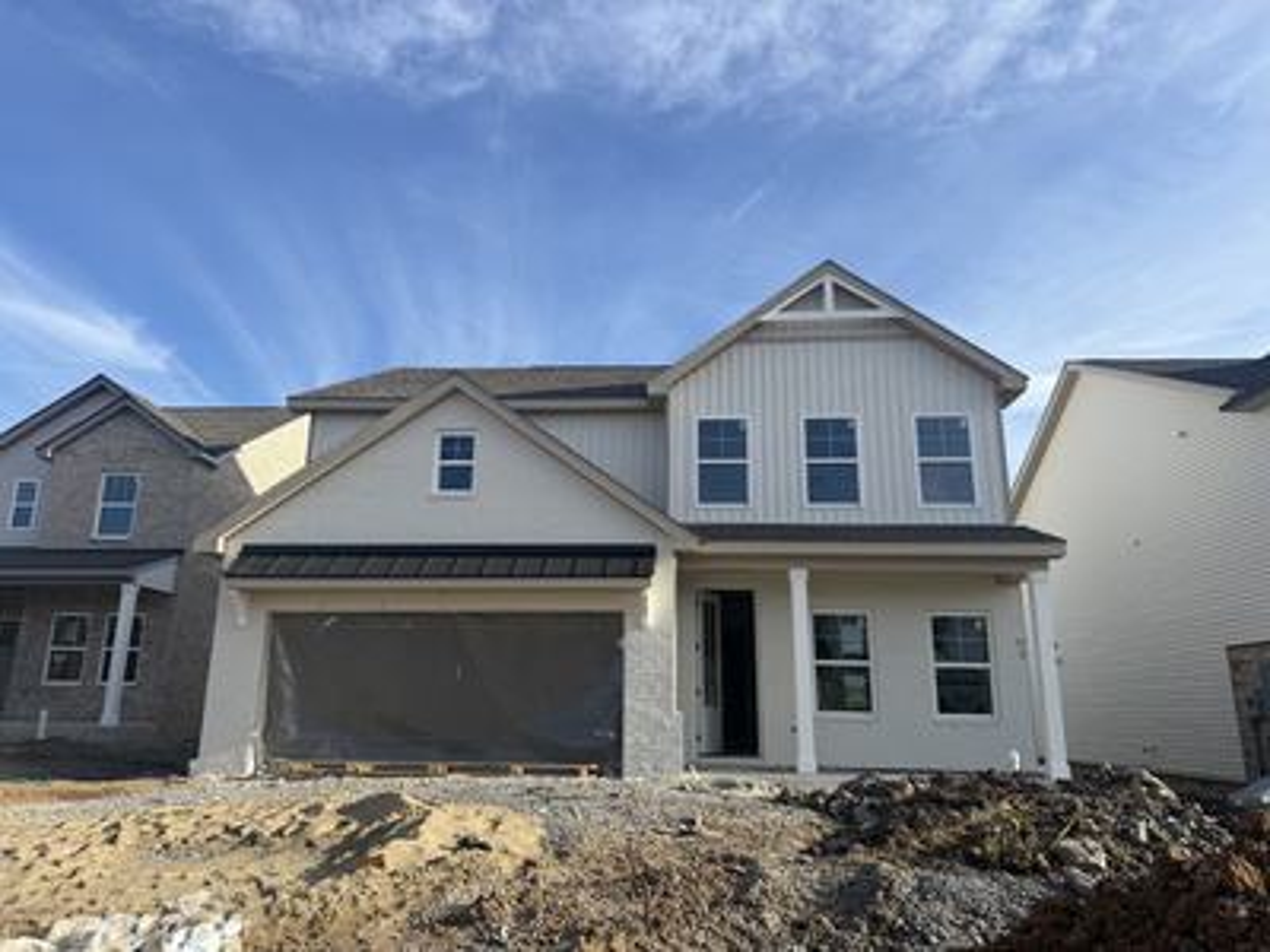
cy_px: 476
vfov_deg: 56.8
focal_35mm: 24
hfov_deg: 71.6
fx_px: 881
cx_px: 635
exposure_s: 1/3021
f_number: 1.78
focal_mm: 6.76
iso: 80
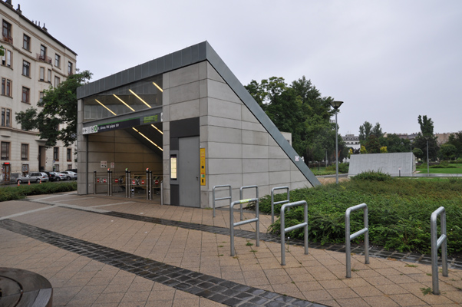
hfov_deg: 70.5
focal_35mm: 26
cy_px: 154
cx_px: 231
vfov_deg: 50.3
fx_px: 327
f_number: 5.6
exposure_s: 1/125
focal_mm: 17
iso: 200
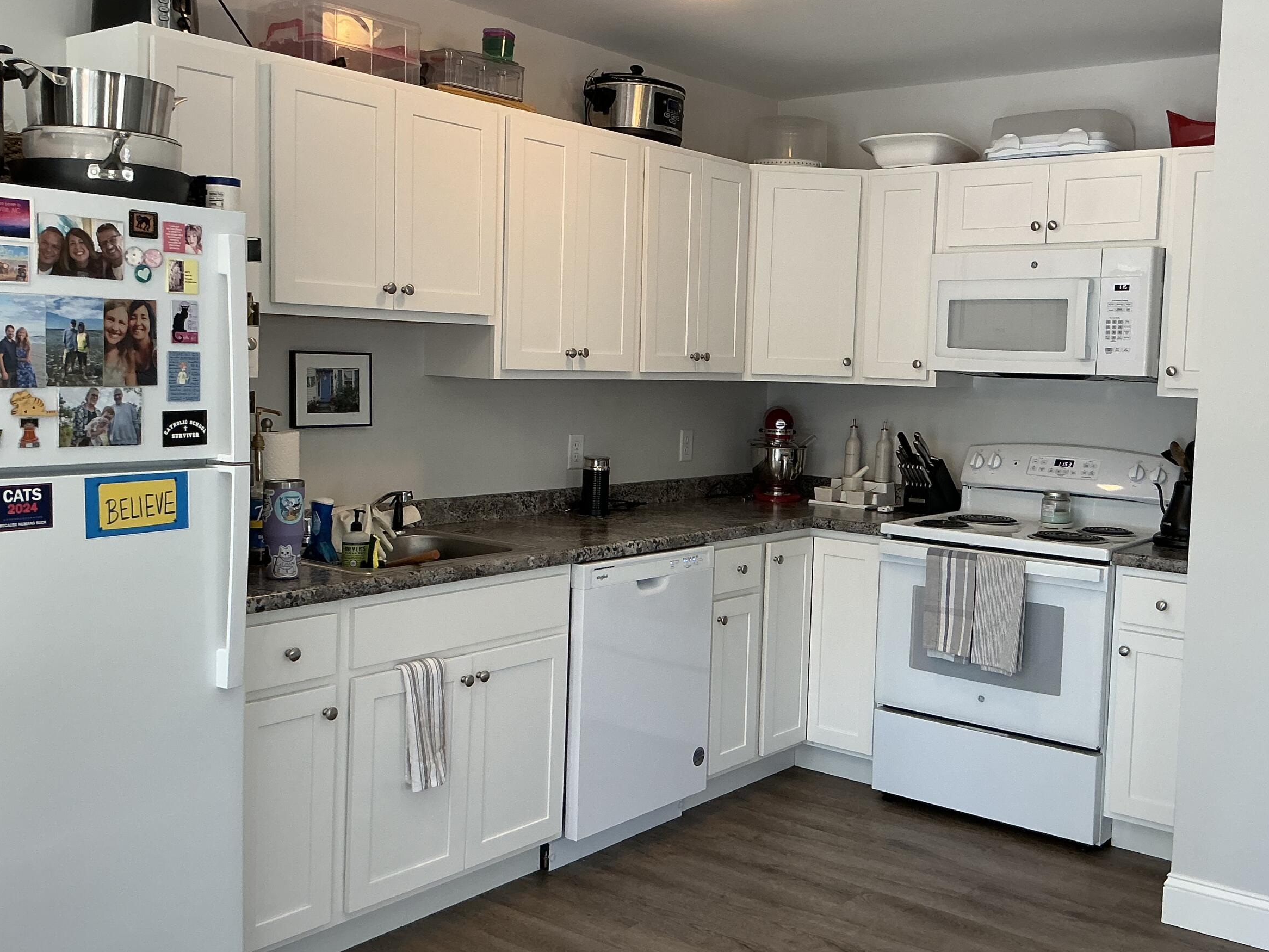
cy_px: 452
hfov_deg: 51.2
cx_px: 709
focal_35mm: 36
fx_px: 1320
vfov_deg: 39.6
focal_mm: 3
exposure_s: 1/120
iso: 64
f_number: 1.8
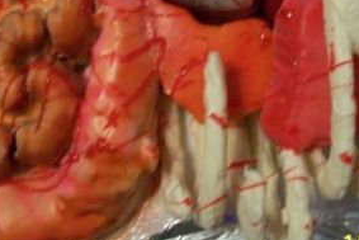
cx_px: 179
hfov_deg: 26.3
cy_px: 21
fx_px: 768
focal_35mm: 77
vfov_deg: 17.5
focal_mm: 5.6
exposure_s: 1/10
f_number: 2.7
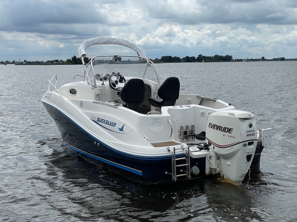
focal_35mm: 52
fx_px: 446
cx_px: 148
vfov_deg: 28.0
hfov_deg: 36.8
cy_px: 111
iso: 25
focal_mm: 6
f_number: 2
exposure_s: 1/2817
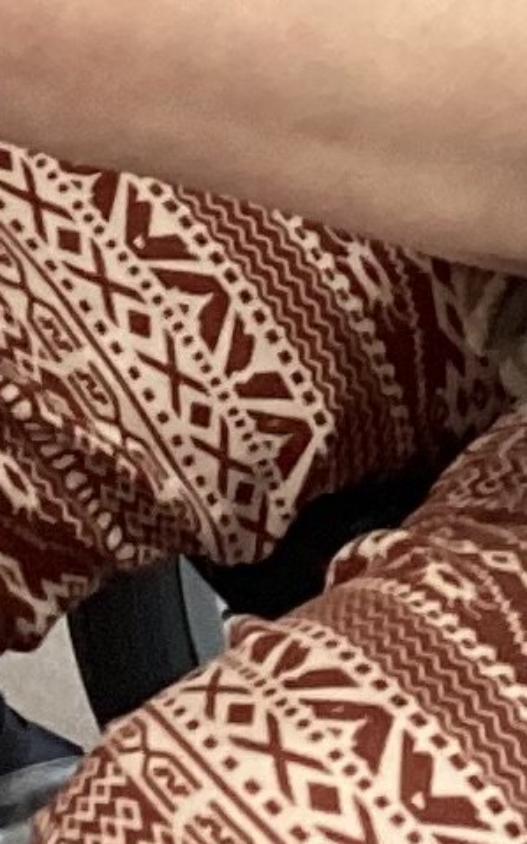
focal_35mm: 224
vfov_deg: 9.1
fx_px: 5152
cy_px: -423
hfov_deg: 5.9
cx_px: 344
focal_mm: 3.3
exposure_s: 1/60
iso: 200
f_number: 2.4
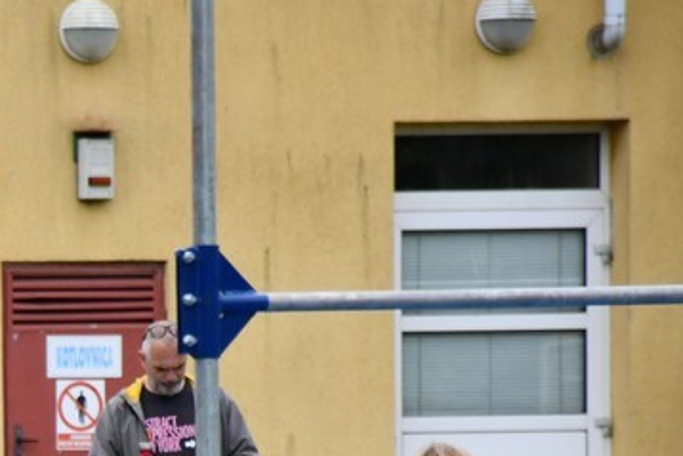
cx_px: -233
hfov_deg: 3.4
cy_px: 606
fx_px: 11387
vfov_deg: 2.3
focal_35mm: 600
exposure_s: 1/1000
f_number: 5.6
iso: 500
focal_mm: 140
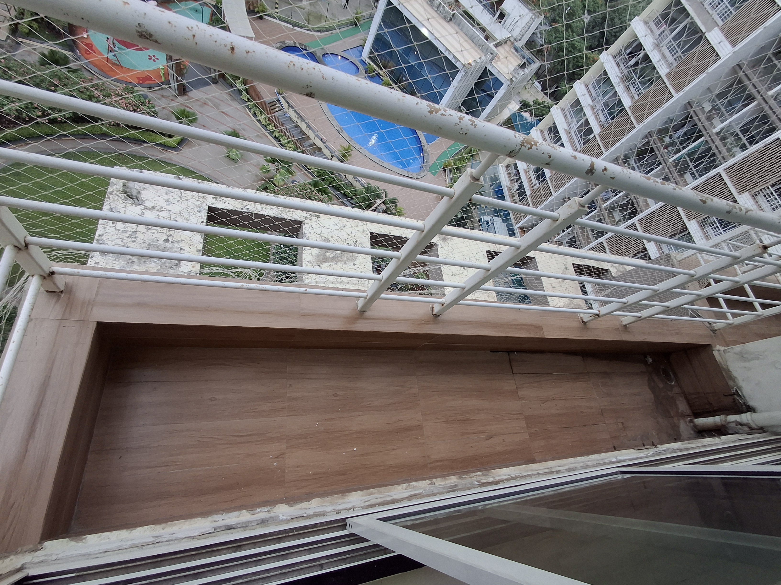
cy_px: 292
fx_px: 361
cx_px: 390
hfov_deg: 94.5
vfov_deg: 78.1
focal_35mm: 16
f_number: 2.2
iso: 100
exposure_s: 1/50
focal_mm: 1.64
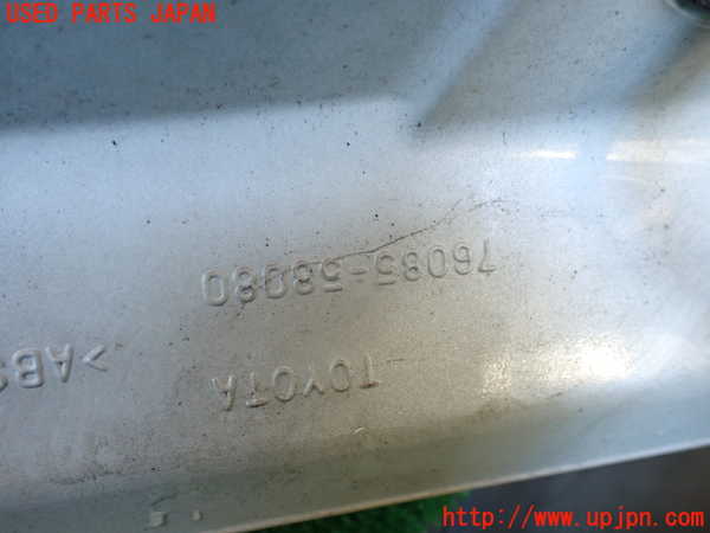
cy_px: 266
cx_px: 355
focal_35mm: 30
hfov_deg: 60.0
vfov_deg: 46.8
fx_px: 615
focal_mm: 5.4
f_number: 2.3
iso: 500
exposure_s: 1/125
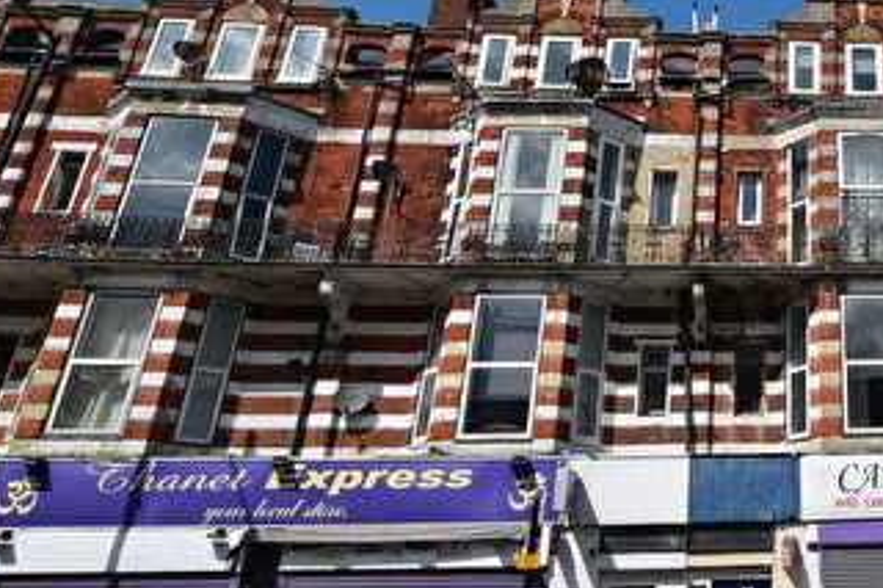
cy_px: 156
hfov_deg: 46.2
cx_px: 842
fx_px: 885
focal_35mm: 36
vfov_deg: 36.0
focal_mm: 11
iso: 100
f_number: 9
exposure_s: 1/320
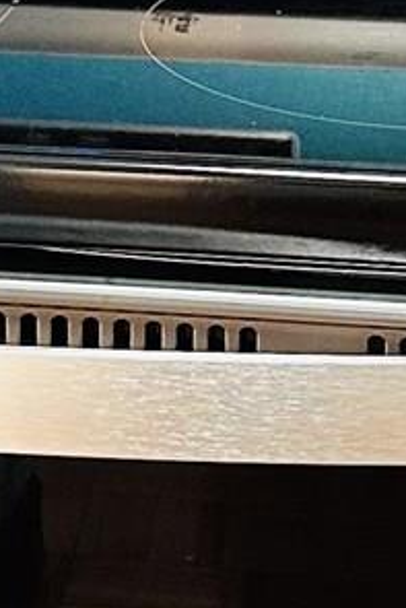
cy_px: -243
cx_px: -89
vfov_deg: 10.3
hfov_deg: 7.0
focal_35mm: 195
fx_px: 3295
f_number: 1.78
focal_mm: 6.86
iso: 200
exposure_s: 1/60
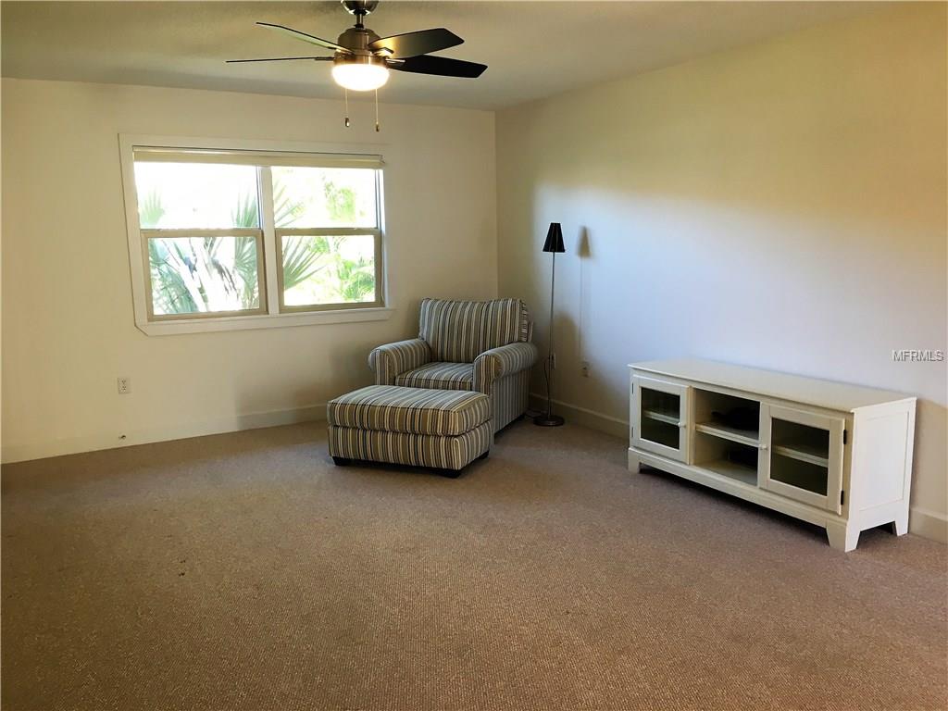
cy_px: 356
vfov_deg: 48.2
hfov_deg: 61.7
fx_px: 794
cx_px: 474
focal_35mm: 29
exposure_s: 1/30
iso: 64
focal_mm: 4.15
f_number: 2.2
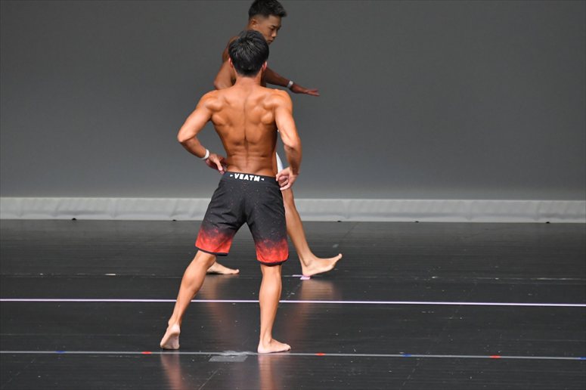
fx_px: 6101
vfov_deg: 3.7
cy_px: 195
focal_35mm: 375
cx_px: 293
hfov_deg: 5.5
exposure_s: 1/400
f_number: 5.6
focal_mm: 250
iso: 5000
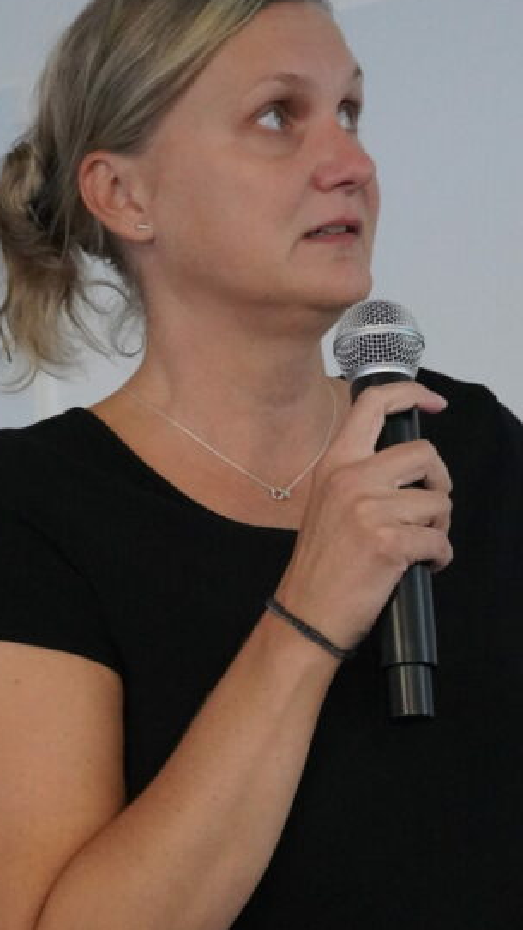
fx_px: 2267
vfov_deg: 23.1
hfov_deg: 13.1
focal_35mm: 92
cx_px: 340
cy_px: 565
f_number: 4.5
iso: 6400
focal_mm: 31
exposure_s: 1/60
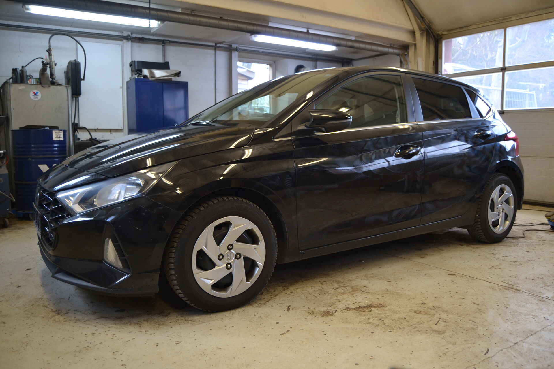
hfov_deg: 67.4
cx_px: 277
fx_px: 415
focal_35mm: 27
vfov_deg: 47.9
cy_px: 184
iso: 400
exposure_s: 1/60
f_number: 3.5
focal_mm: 18
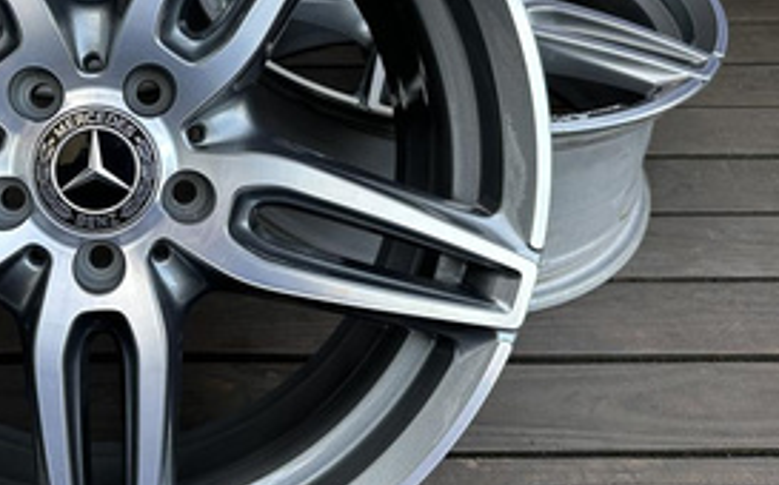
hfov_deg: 45.0
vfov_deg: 30.2
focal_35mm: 42
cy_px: 160
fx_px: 891
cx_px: 163
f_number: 1.78
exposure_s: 1/121
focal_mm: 6.86
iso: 80
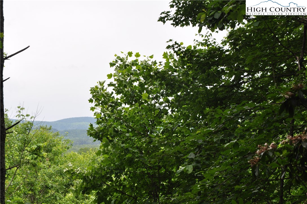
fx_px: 894
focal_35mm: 105
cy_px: 102
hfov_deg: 19.5
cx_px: 154
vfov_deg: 13.0
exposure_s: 1/250
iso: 400
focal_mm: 70
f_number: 10
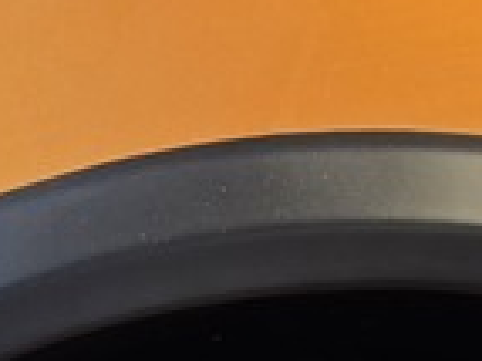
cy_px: 989
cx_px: 361
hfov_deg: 12.0
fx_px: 2296
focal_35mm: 165
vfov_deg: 8.0
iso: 25
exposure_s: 1/51.8
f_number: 1.7
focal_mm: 6.25
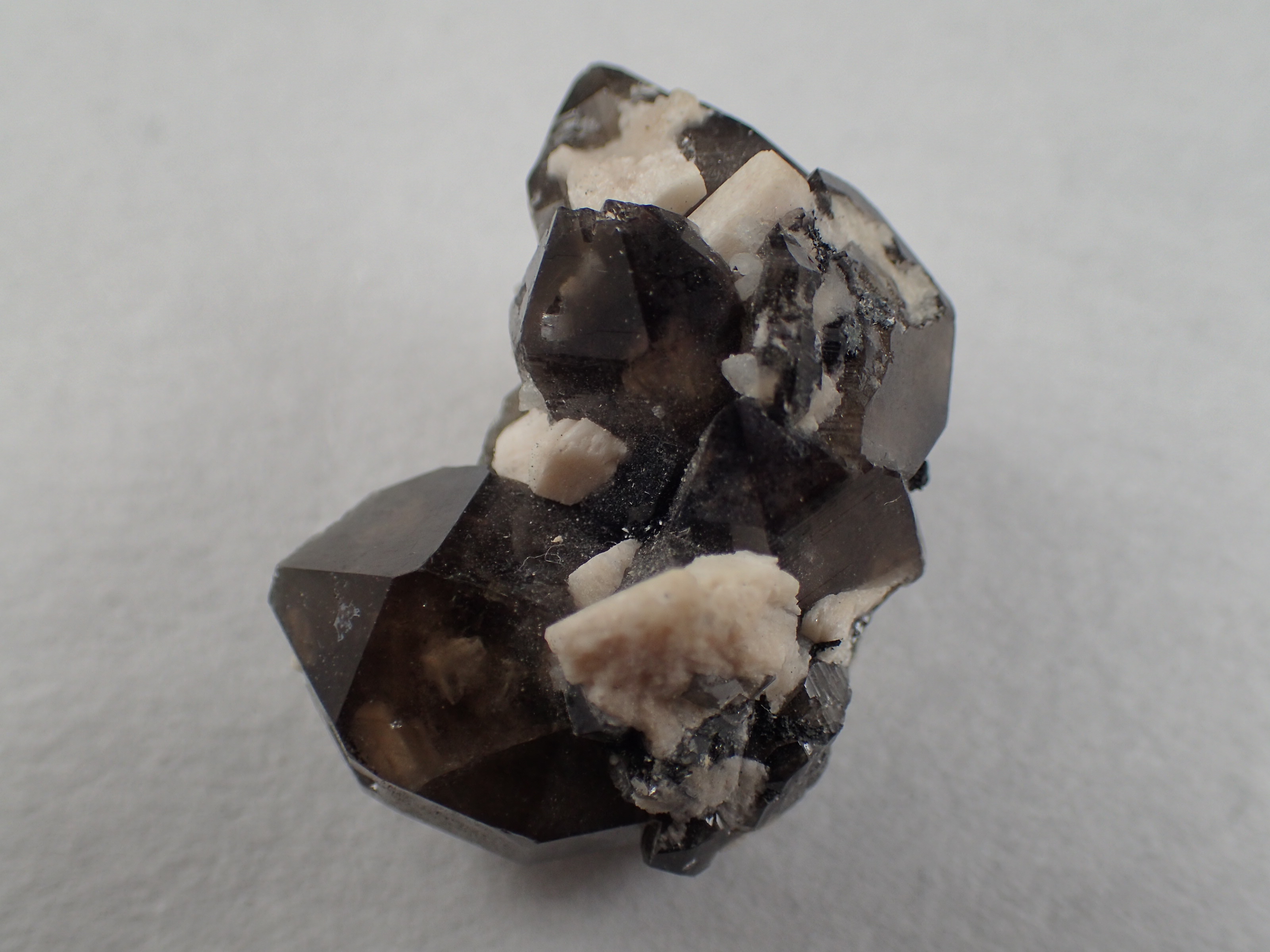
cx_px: 635
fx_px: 1468
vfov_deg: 36.0
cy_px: 476
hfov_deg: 46.8
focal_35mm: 40
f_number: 2.8
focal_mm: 7.34
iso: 100
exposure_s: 1/250
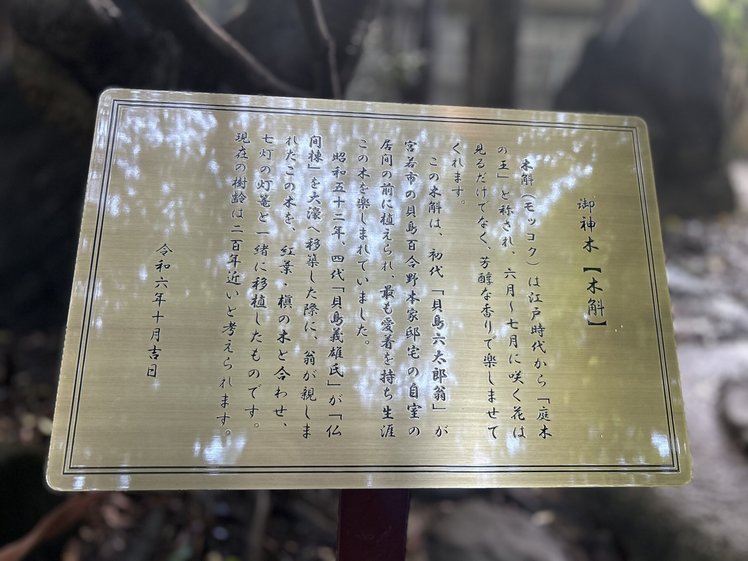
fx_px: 562
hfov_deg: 67.3
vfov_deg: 53.1
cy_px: 280
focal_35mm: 26
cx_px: 374
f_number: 1.5
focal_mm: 5.7
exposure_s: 1/60
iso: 125
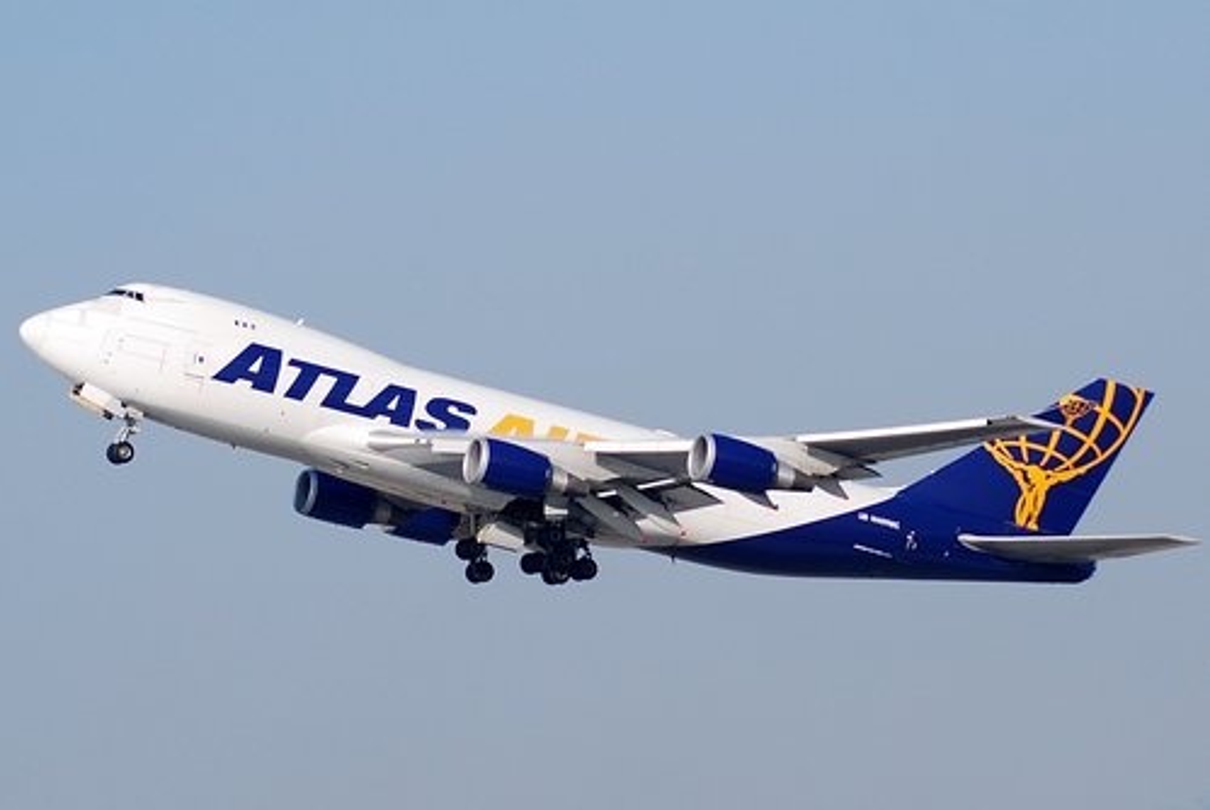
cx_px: 605
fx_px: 4795
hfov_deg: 14.4
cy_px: 405
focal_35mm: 142
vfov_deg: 9.7
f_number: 6.3
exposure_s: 1/500
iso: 100
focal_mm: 95
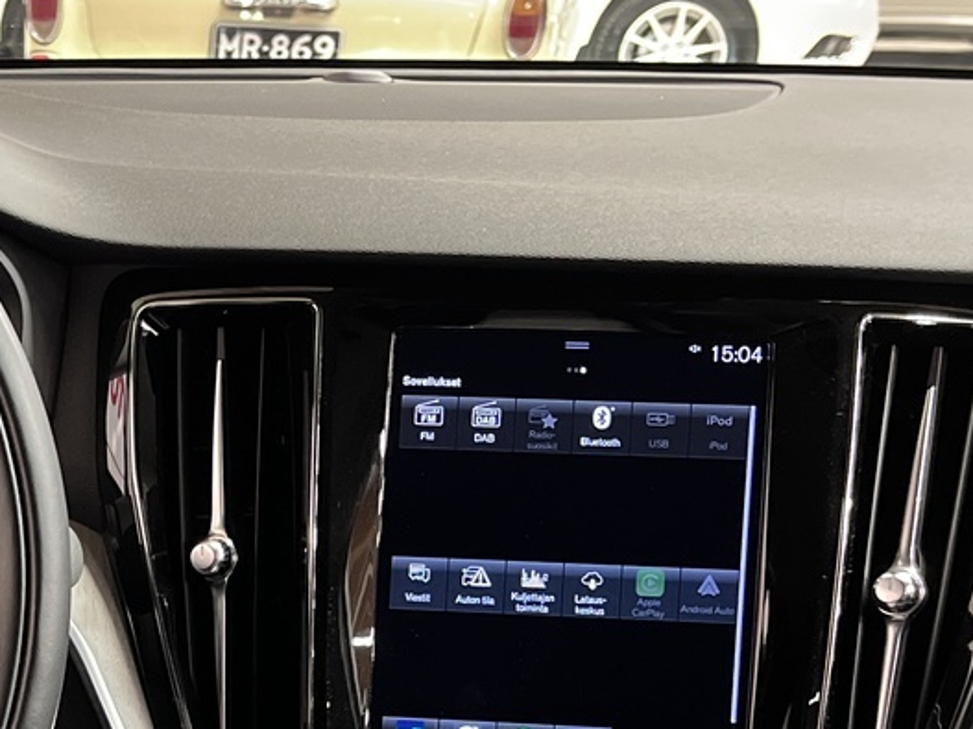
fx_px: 1995
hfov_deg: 25.4
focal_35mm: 71
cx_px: -107
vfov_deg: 20.0
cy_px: 755
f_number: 1.6
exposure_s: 1/33
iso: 640
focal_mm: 5.1
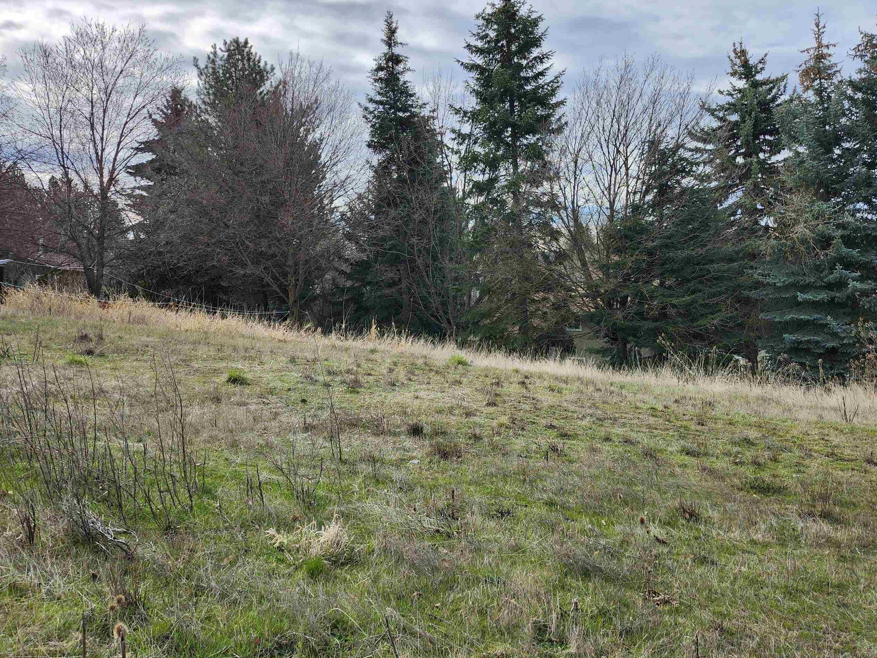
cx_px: 511
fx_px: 709
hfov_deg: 63.1
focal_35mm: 28
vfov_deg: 49.6
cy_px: 276
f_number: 1.8
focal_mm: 5.54
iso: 25
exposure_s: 1/1311
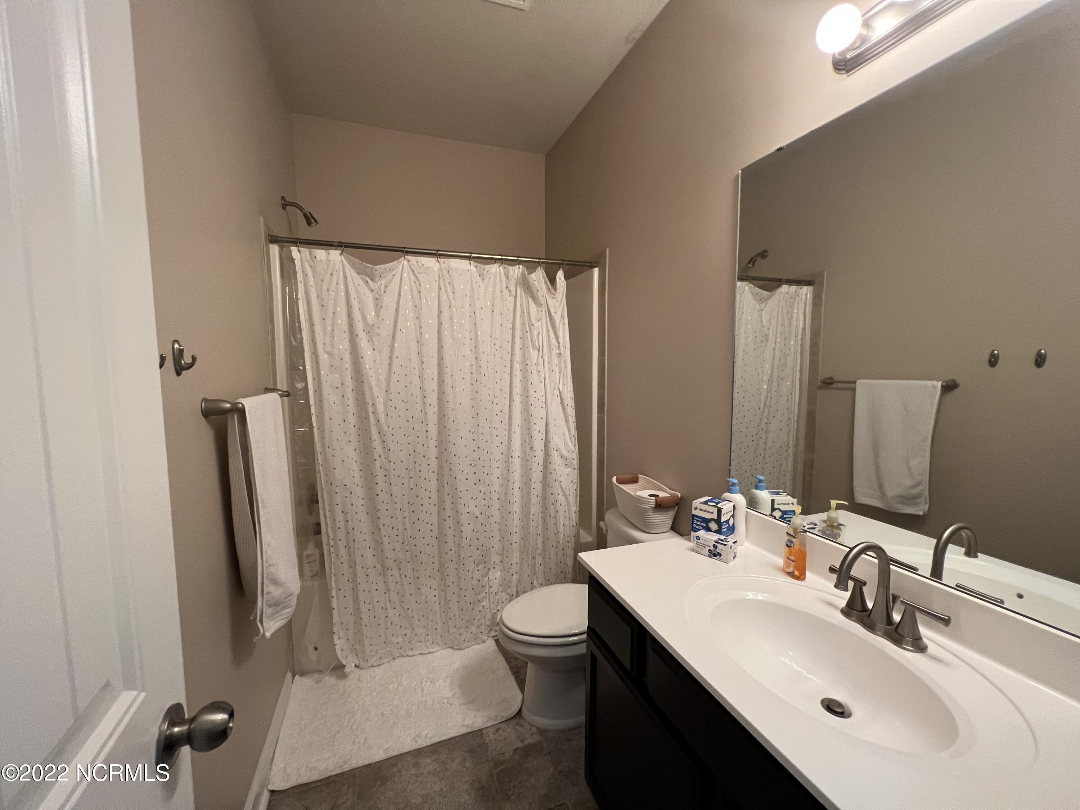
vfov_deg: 89.9
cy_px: 405
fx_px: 406
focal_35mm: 13
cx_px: 540
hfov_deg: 106.2
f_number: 1.8
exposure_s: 1/60
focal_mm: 1.57
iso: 320
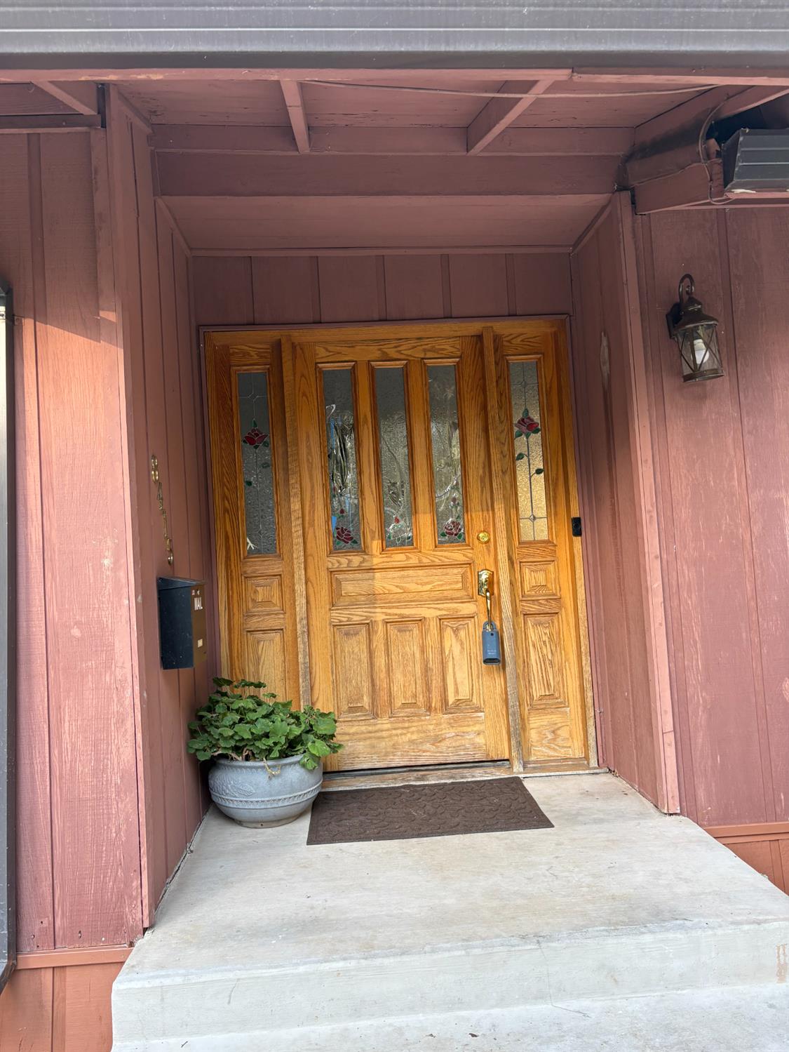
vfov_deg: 67.3
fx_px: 790
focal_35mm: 26
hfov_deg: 53.1
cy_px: 526
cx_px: 394
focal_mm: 5.96
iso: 64
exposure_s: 1/121
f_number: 1.6
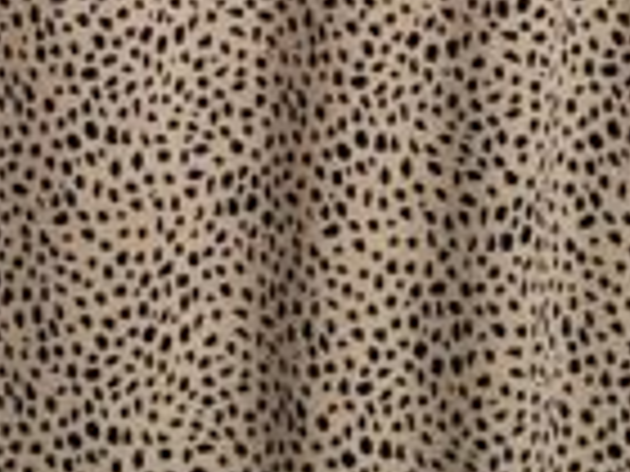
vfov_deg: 10.6
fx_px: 2384
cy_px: -396
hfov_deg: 15.0
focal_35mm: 131
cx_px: 207
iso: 250
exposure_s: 1/50
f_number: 1.8
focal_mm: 5.54
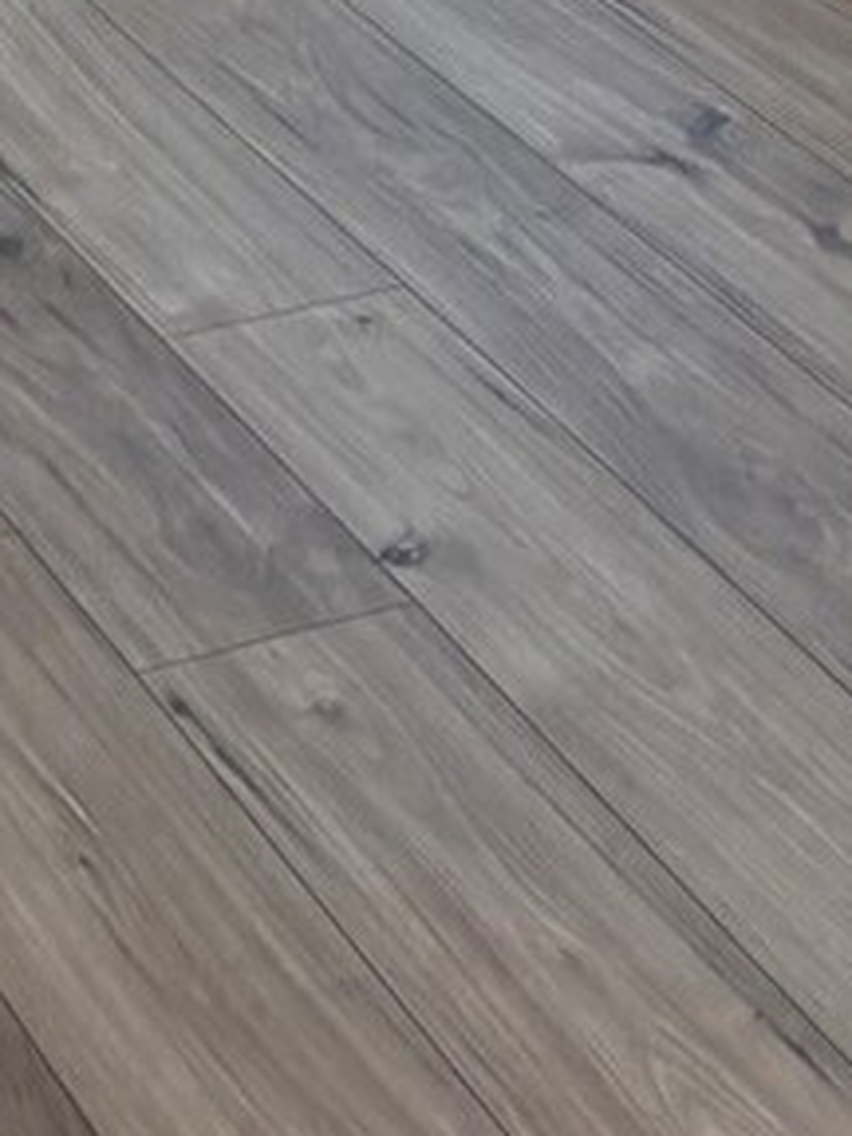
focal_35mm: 130
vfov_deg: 12.6
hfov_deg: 11.3
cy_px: -1377
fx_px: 4266
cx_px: -59
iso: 64
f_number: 1.6
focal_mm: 5.96
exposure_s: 1/145
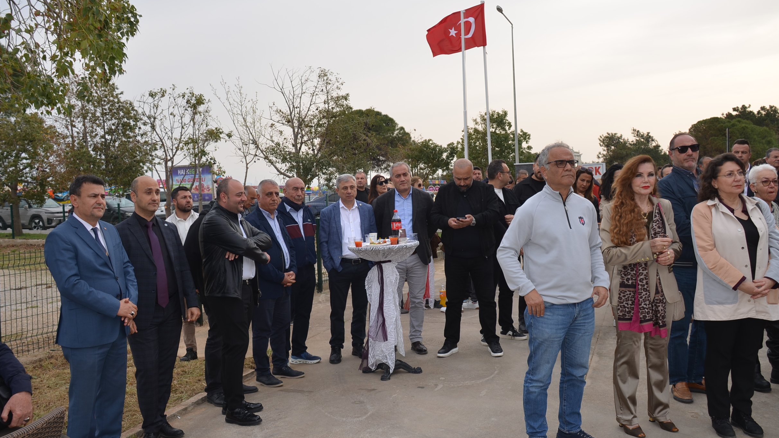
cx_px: 391
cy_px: 225
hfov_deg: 61.0
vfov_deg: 36.7
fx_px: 661
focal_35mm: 32
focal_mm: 20
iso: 100
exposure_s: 1/200
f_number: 4.5
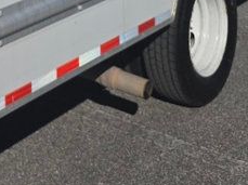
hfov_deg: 18.3
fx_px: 737
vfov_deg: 12.1
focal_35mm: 103
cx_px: -38
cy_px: -225
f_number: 1.7
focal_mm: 6.3
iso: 40
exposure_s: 1/7944
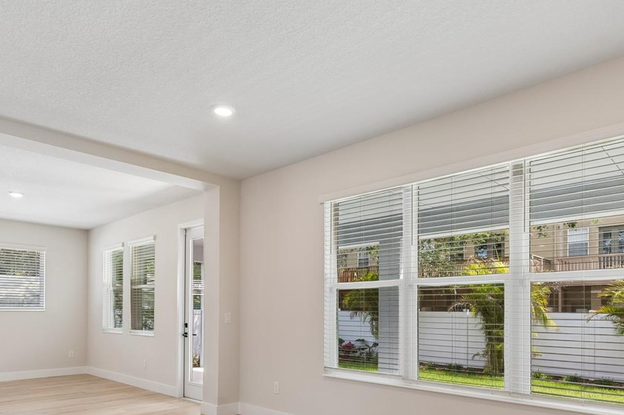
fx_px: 416
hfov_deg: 73.5
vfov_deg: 51.1
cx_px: 351
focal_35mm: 24
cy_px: 305
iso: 100
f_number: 7.1
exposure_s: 1/13
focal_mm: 10
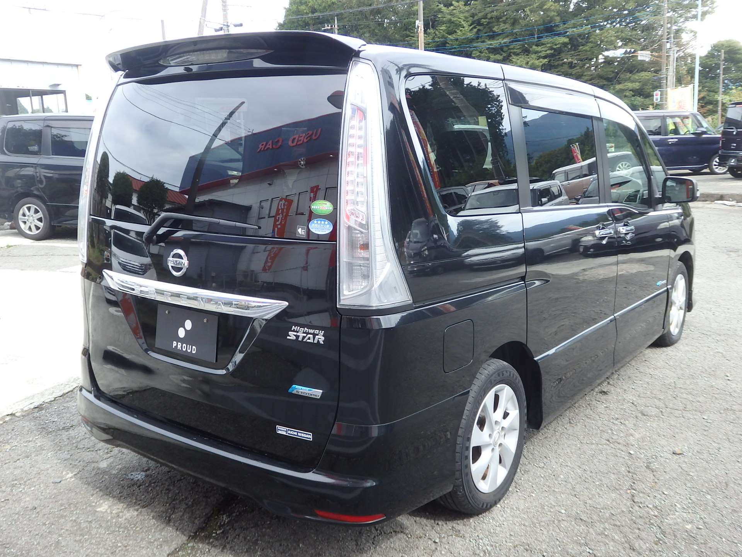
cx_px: 371
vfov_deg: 42.9
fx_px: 707
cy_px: 278
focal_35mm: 33
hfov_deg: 55.4
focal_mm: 6
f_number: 9.7
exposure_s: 1/250
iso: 125
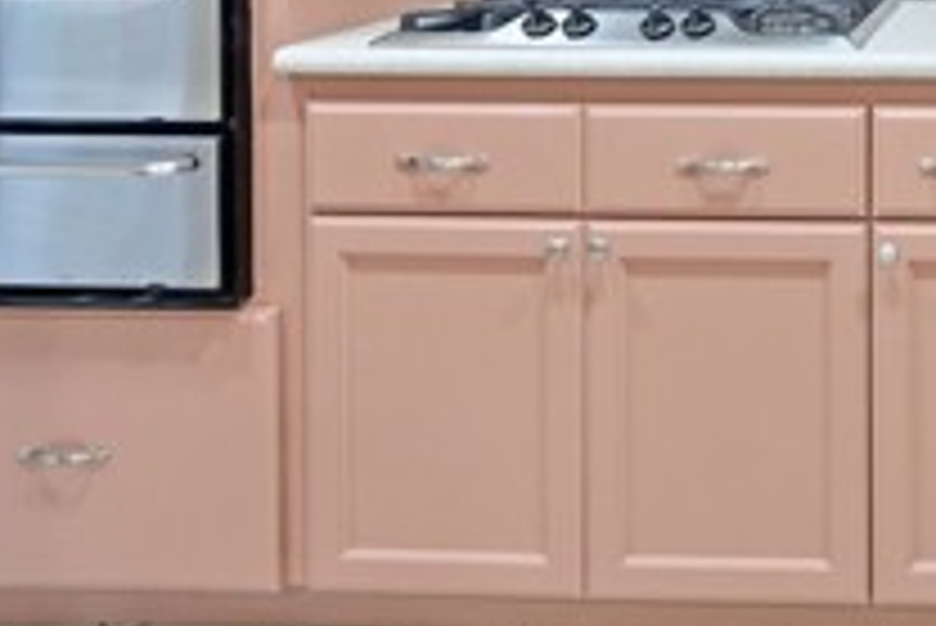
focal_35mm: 43
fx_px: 1119
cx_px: 1022
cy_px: -149
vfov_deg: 27.1
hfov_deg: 38.0
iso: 1000
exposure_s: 1/320
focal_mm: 14
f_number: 4.5
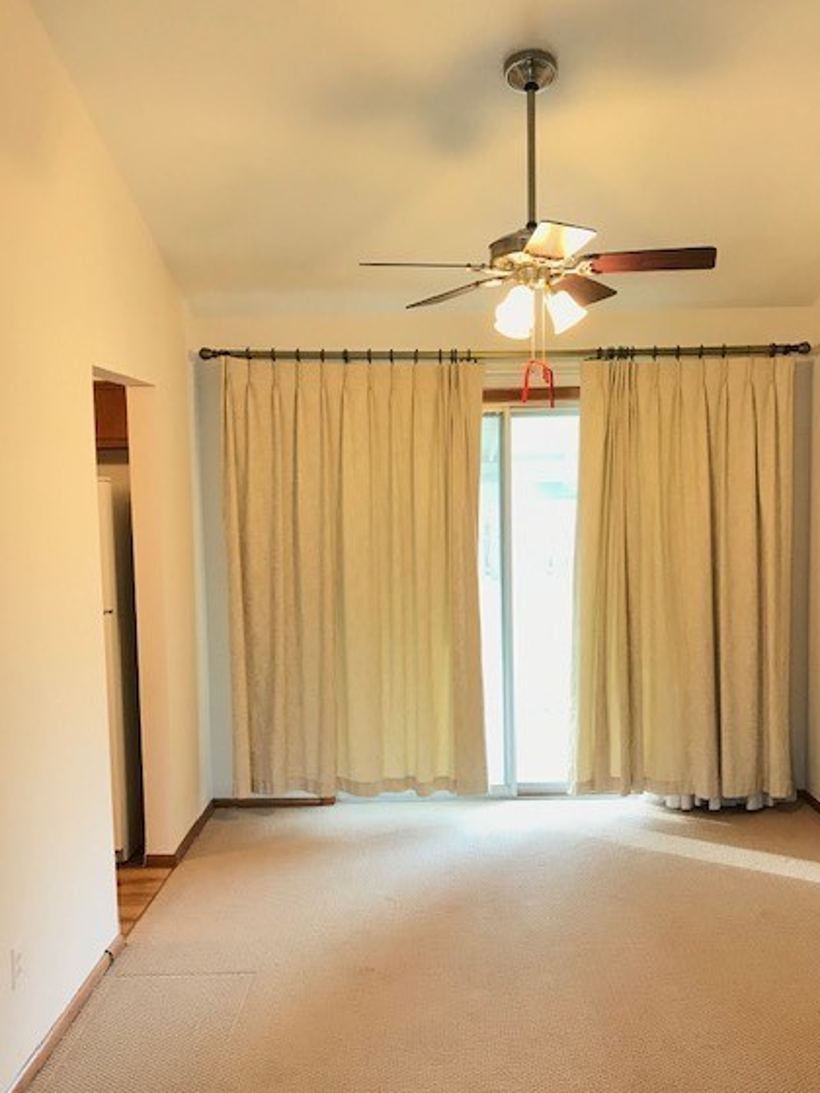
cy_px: 578
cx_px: 435
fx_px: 1011
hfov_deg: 44.1
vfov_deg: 56.8
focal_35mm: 32
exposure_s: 1/30
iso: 40
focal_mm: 3.99
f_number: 1.8
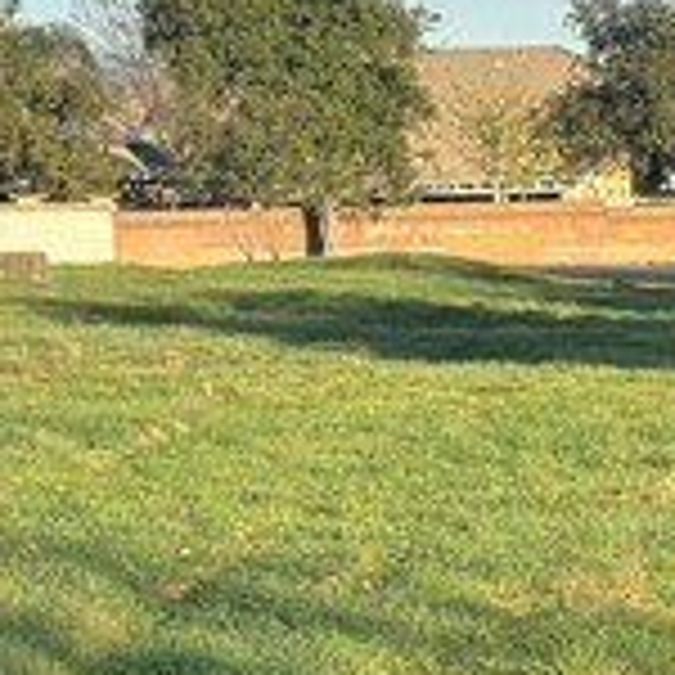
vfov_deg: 9.7
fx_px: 3993
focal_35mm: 181
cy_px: 472
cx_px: 1120
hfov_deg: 9.3
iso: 80
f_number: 1.78
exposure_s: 1/3597
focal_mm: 6.86
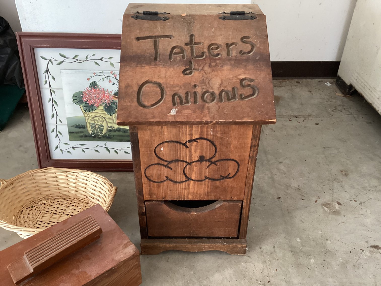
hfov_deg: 58.3
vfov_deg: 45.4
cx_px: 190
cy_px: 143
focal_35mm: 31
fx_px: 341
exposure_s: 1/60
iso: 250
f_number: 2.4
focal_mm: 3.3
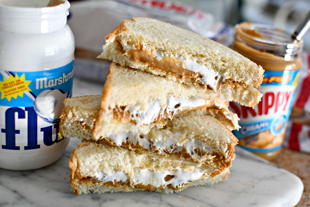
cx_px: 155
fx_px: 448
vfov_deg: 26.0
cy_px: 104
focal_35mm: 52
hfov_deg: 38.2
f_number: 2.8
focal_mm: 35
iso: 800
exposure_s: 1/125
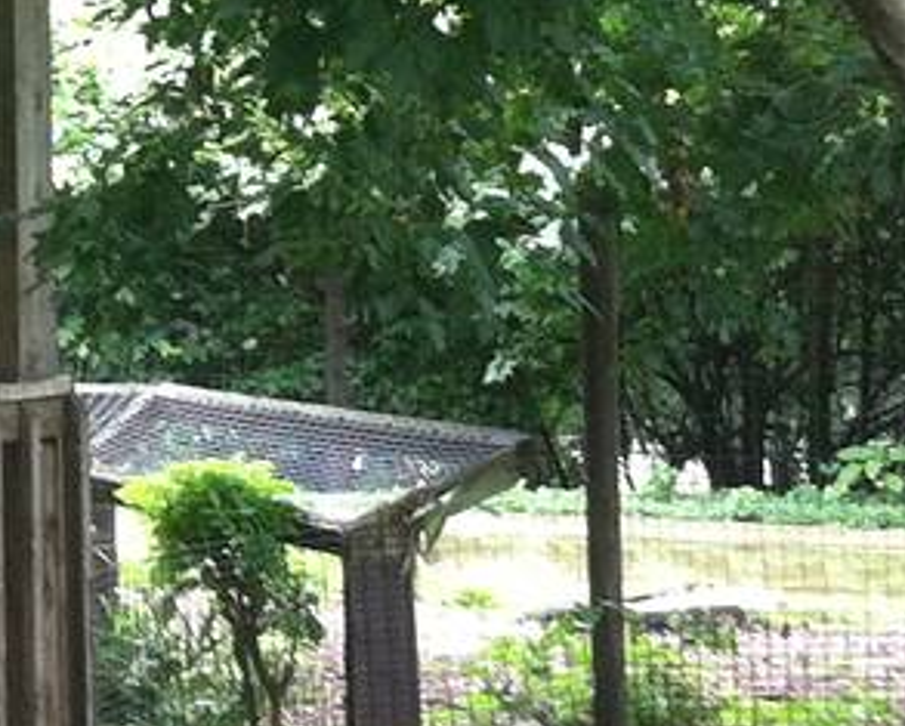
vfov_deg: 8.3
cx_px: -893
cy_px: 283
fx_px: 4987
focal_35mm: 186
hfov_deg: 9.7
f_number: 2.8
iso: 80
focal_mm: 3.85
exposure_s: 1/30
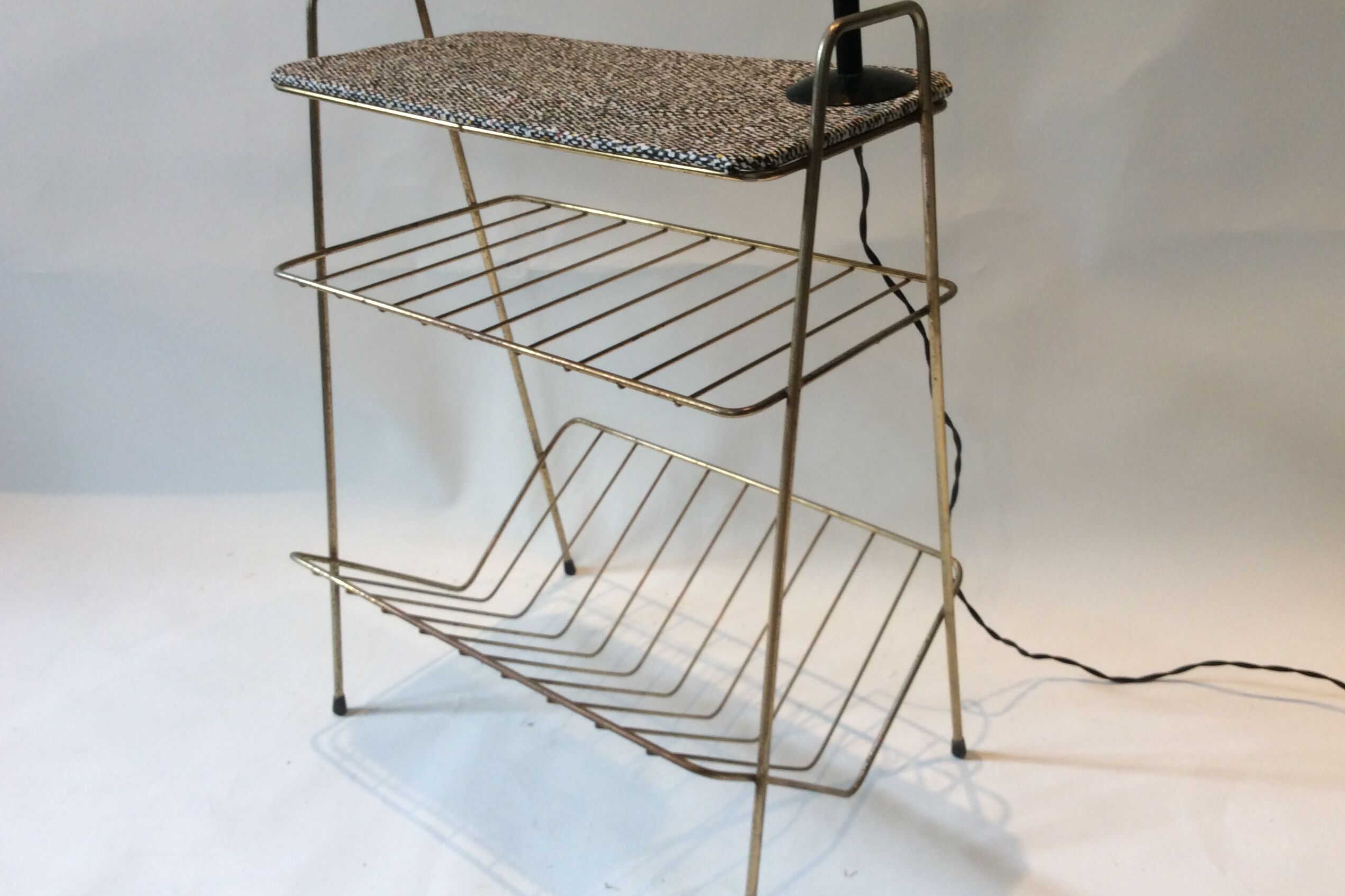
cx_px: 687
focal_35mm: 34
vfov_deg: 38.9
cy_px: 466
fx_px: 1270
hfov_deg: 55.8
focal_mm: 3.3
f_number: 2.4
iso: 32
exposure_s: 1/25
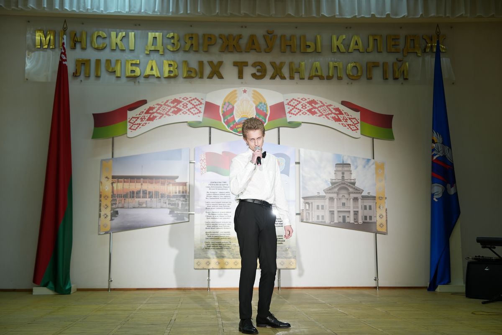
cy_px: 168
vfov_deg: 29.9
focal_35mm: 45
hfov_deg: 43.6
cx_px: 251
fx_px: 627
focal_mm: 45
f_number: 3.2
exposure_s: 1/100
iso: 320
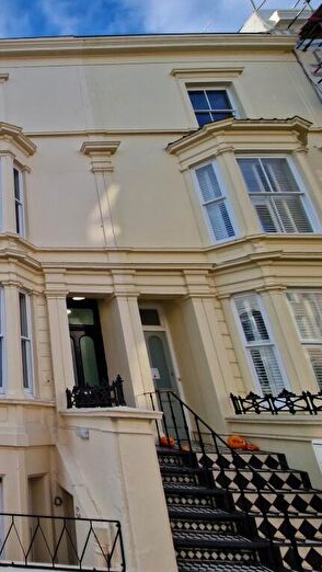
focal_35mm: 19
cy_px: 287
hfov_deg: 42.6
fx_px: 288
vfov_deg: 89.5
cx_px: -48
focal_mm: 2.2
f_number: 2.2
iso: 50
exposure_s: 1/1056
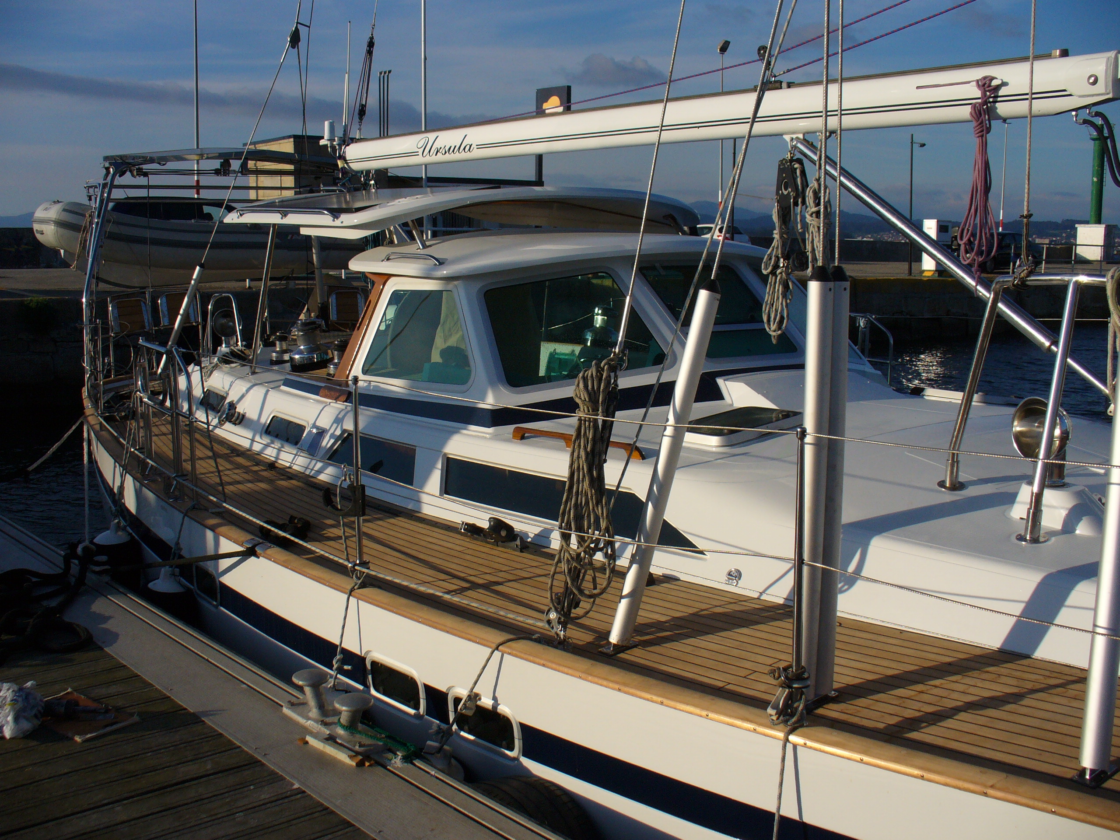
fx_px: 1197
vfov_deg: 38.7
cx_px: 560
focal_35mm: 37
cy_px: 420
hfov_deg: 50.1
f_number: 5.6
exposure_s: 1/500
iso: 80
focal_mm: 6.1
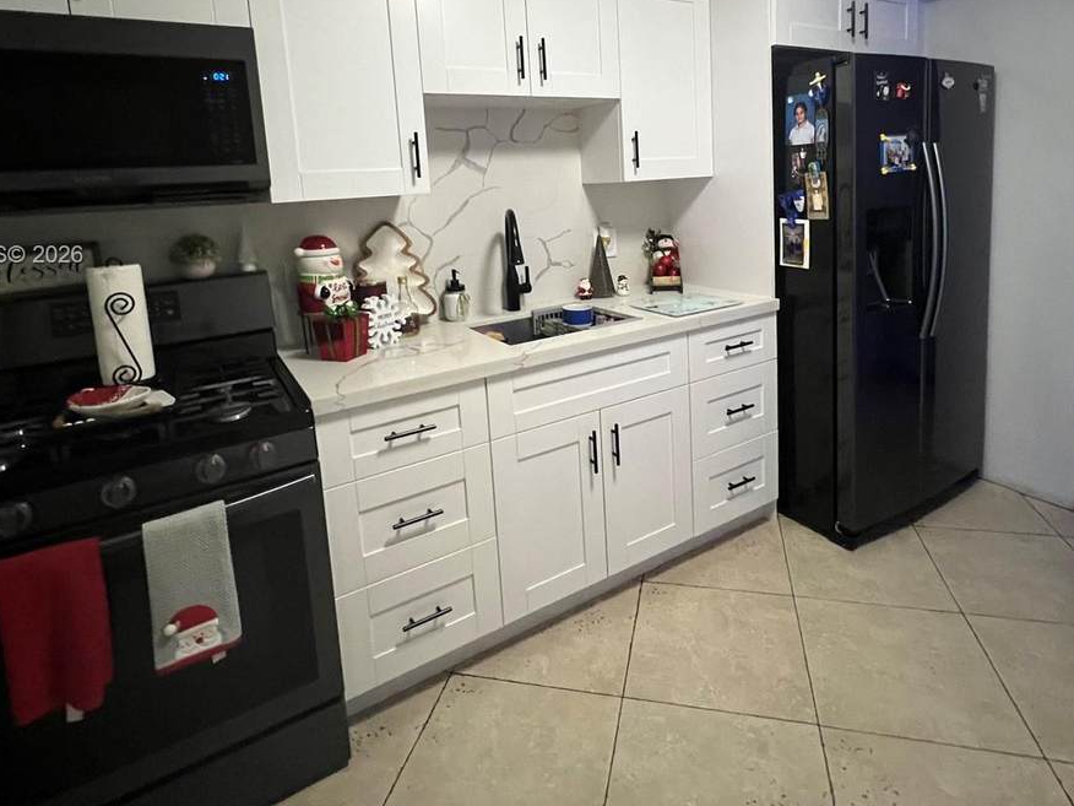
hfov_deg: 84.6
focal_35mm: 19
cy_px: 256
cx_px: 563
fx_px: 589
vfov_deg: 66.5
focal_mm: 1.57
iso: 640
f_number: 1.8
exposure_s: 1/60
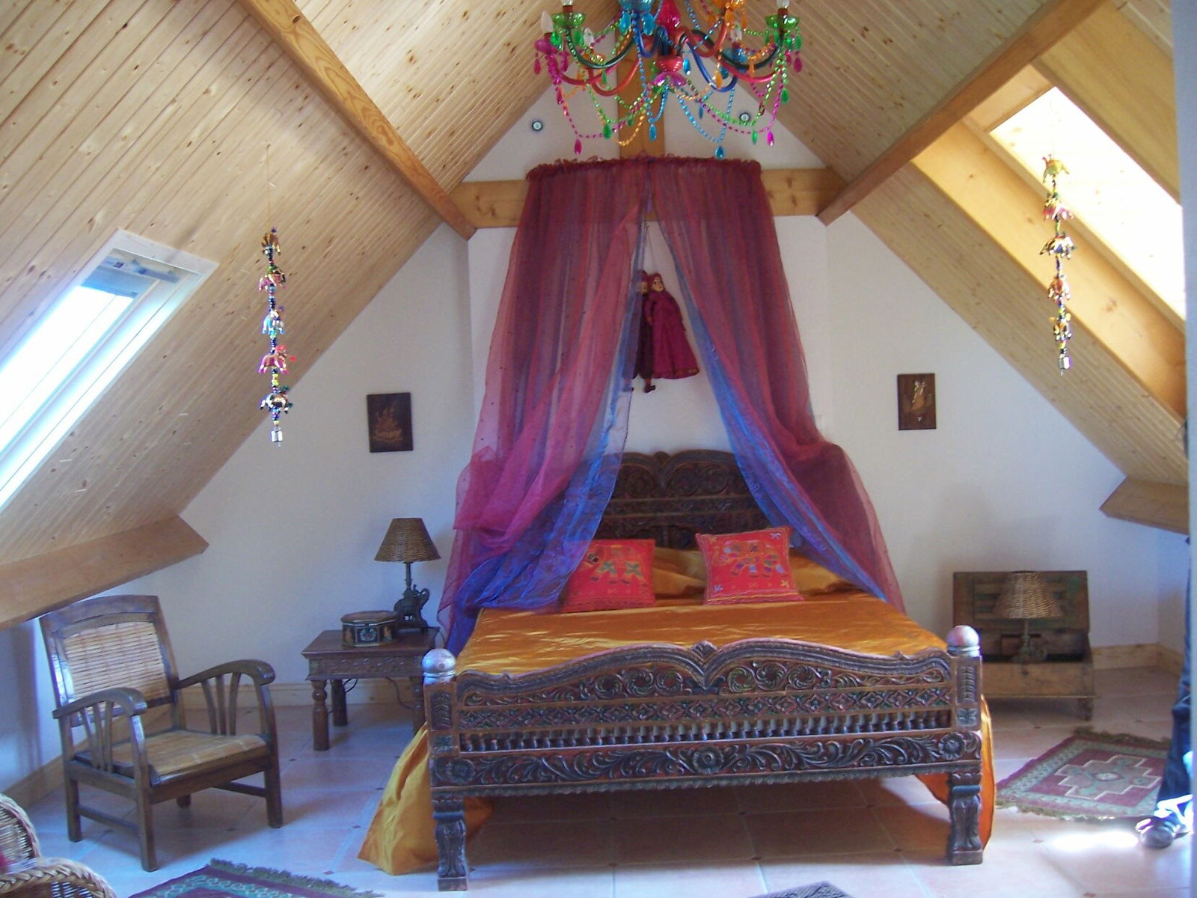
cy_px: 449
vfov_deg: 39.7
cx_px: 598
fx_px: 1245
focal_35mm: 36
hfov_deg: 51.4
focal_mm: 6
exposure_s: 1/10
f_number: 3
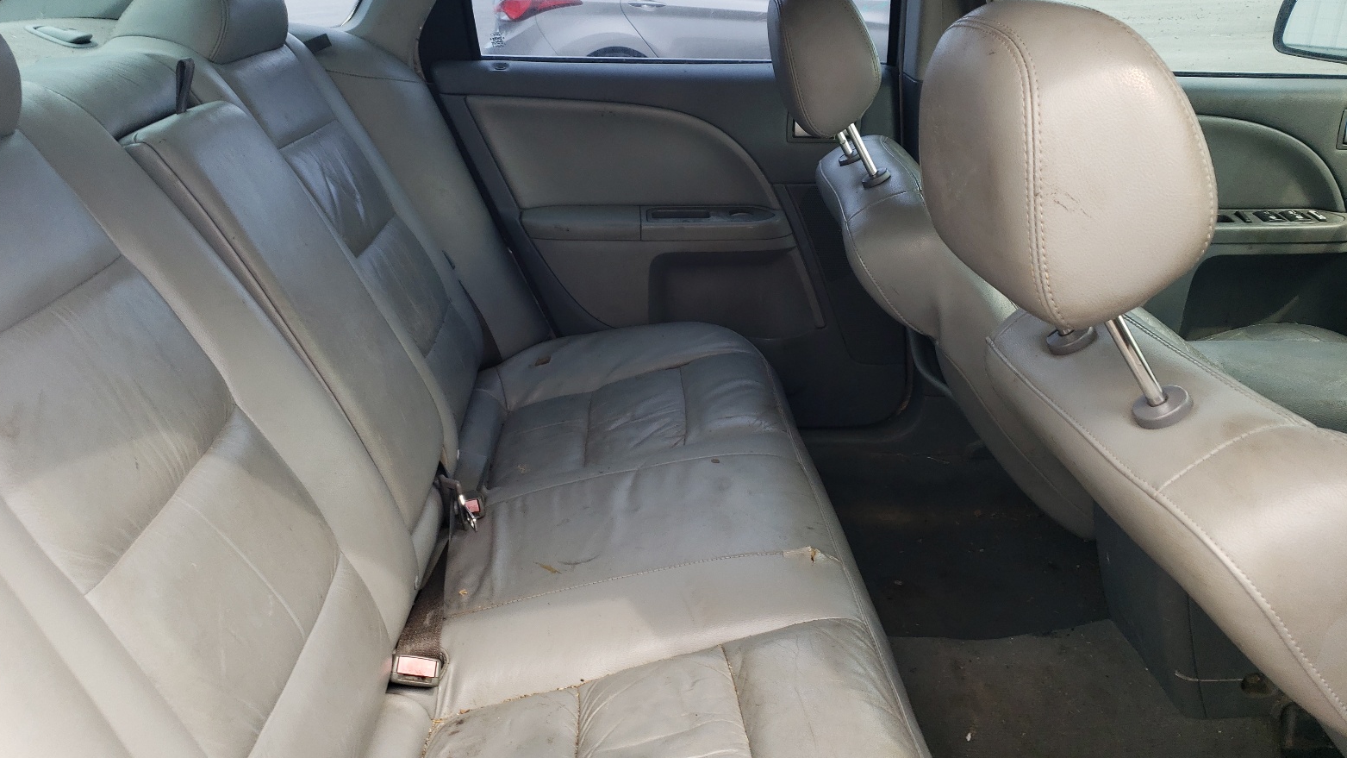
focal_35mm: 29
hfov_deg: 66.1
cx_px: 663
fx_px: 1036
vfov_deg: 40.1
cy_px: 324
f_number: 1.5
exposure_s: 1/238
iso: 50
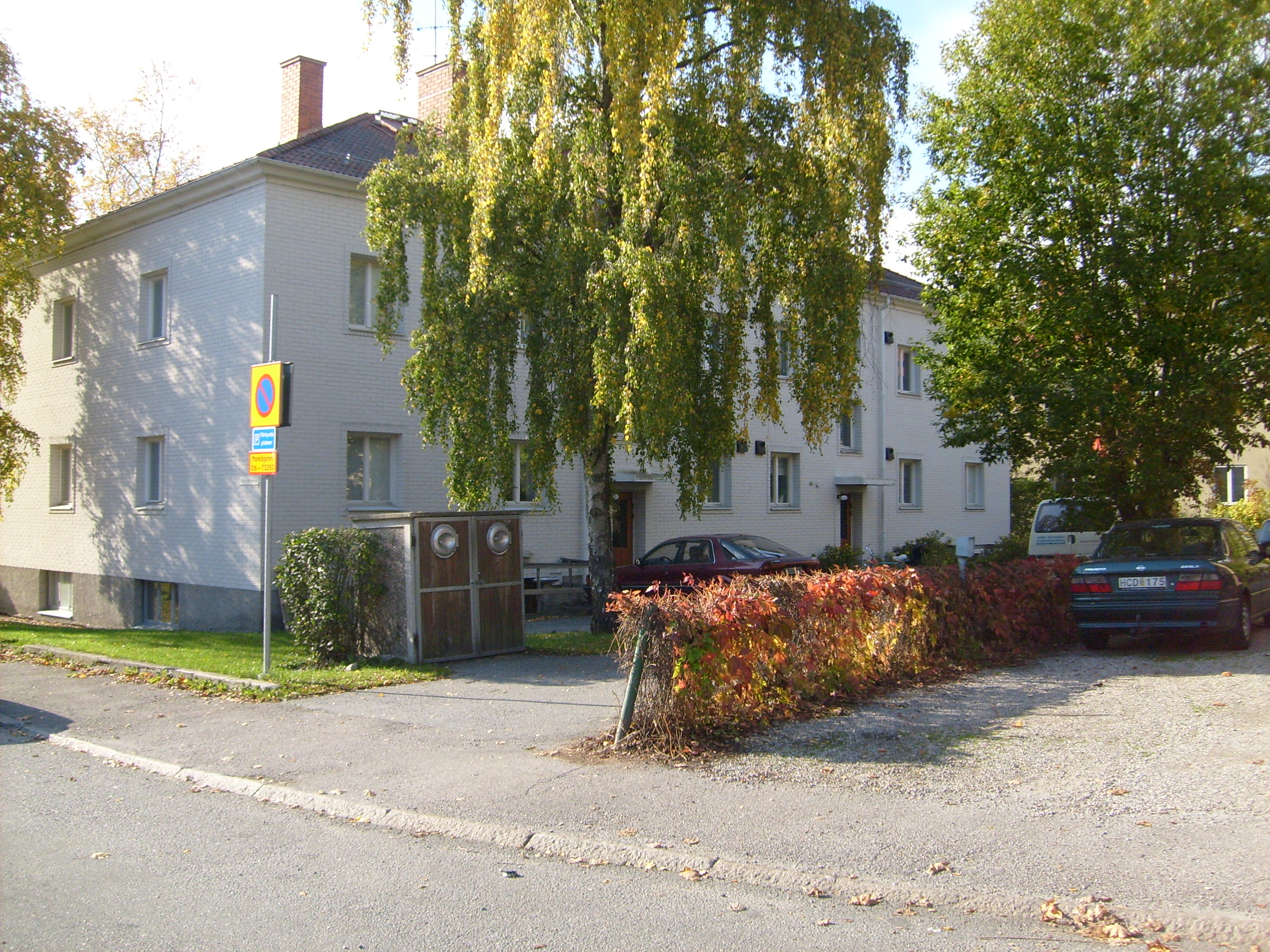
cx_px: 635
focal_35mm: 35
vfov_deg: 40.7
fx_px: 1284
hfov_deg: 52.6
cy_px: 476
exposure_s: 1/90
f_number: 7.1
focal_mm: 5.8
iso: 80
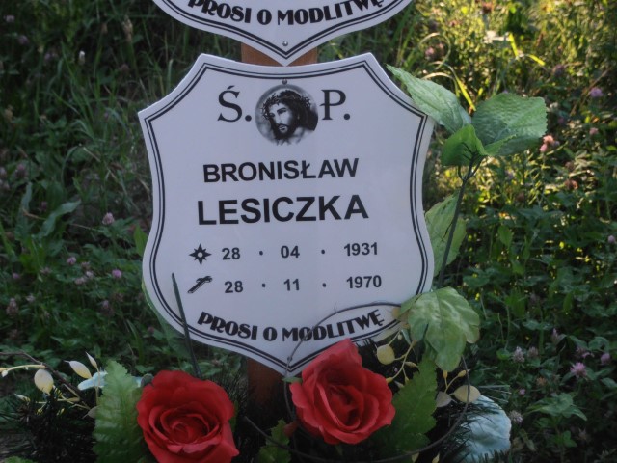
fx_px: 2460
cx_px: 308
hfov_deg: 14.3
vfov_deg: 10.7
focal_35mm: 138
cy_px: 232
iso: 125
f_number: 5.8
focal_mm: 24.39
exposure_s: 1/80
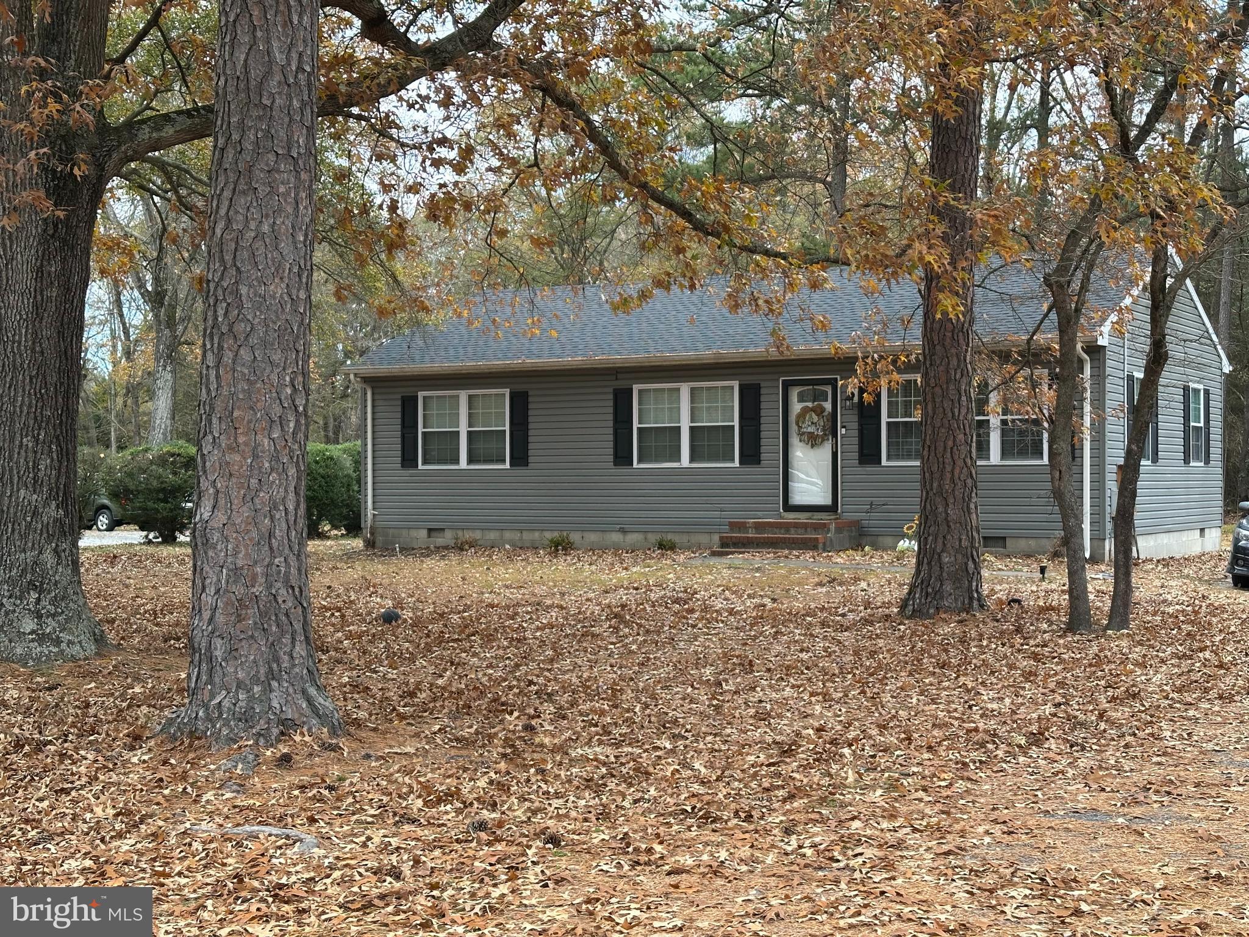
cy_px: 468
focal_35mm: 48
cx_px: 624
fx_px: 1732
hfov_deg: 39.7
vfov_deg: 30.3
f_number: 1.78
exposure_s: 1/277
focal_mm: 6.86
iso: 64
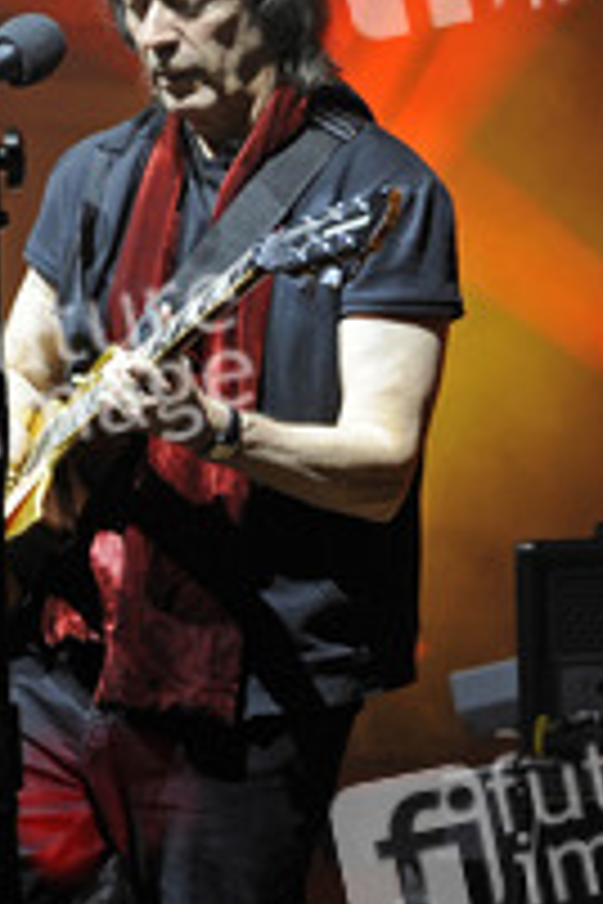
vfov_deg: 5.2
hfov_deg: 3.5
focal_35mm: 398
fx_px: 9999
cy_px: 607
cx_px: 155
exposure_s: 1/160
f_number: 5
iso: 1600
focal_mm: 200
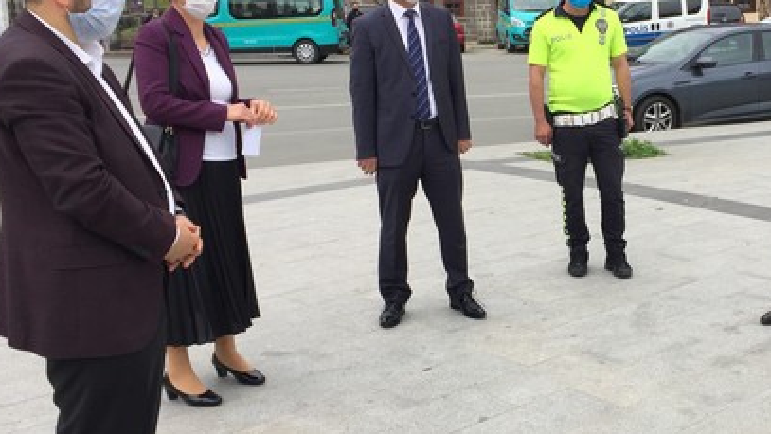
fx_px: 1063
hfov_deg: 38.8
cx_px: 580
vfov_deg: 23.1
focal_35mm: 52
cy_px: 222
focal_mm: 4.15
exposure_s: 1/557
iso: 32
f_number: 2.2
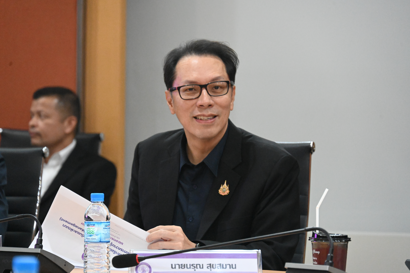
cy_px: 136
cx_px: 205
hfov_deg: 11.4
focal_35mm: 180
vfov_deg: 7.6
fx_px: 2050
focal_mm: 180
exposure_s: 1/160
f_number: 6.3
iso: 10000
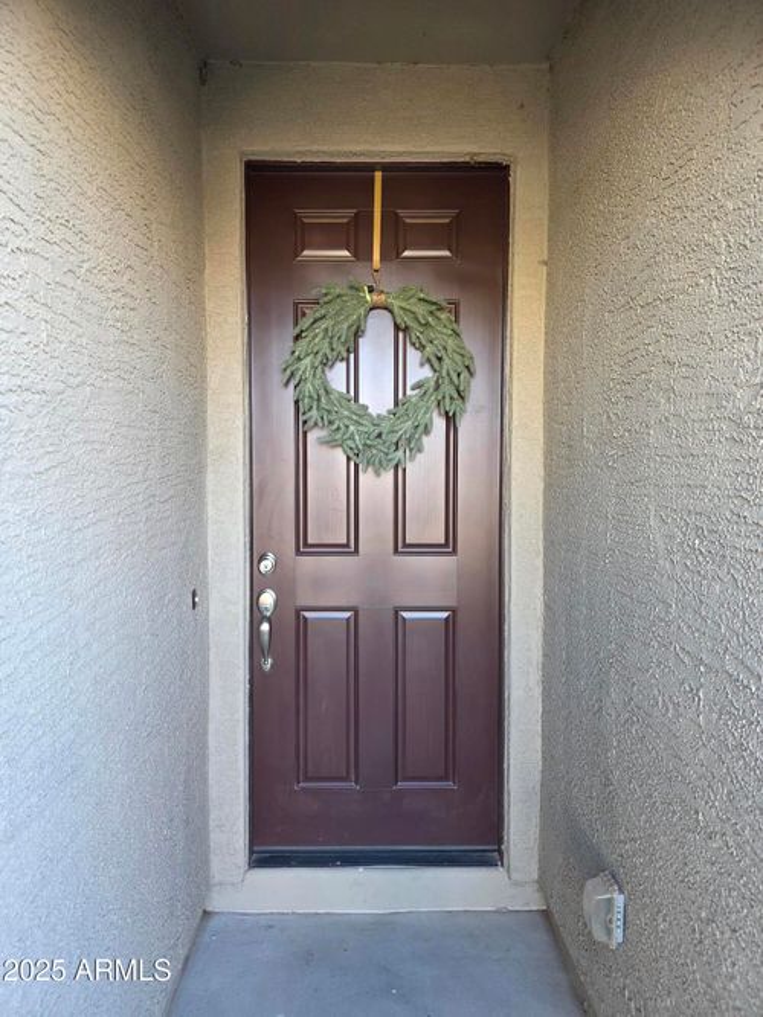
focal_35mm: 23
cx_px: 382
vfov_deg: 73.9
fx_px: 676
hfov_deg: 58.9
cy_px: 508
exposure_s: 1/182
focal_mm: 6.3
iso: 200
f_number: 1.7
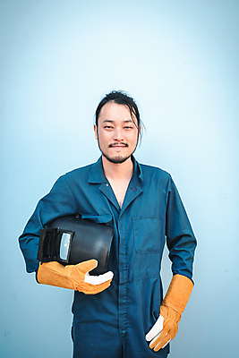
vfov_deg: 41.1
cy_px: 179
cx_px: 120
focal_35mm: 48
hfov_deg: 28.1
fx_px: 478
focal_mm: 48
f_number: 5.6
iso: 200
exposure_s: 1/400
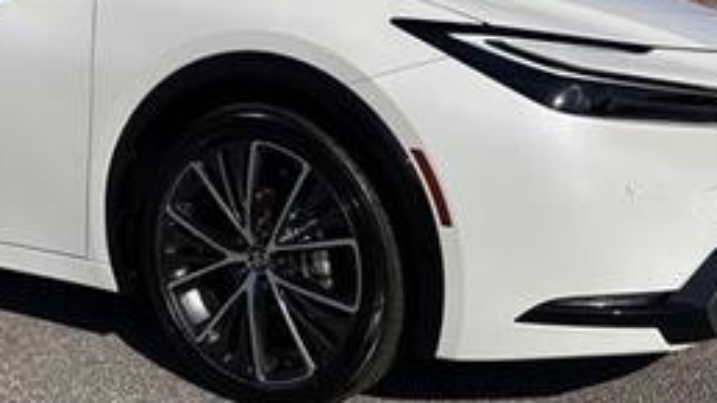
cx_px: 236
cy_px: 83
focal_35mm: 51
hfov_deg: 40.1
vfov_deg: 23.2
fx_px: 969
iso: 80
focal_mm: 6.86
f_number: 1.78
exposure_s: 1/9709
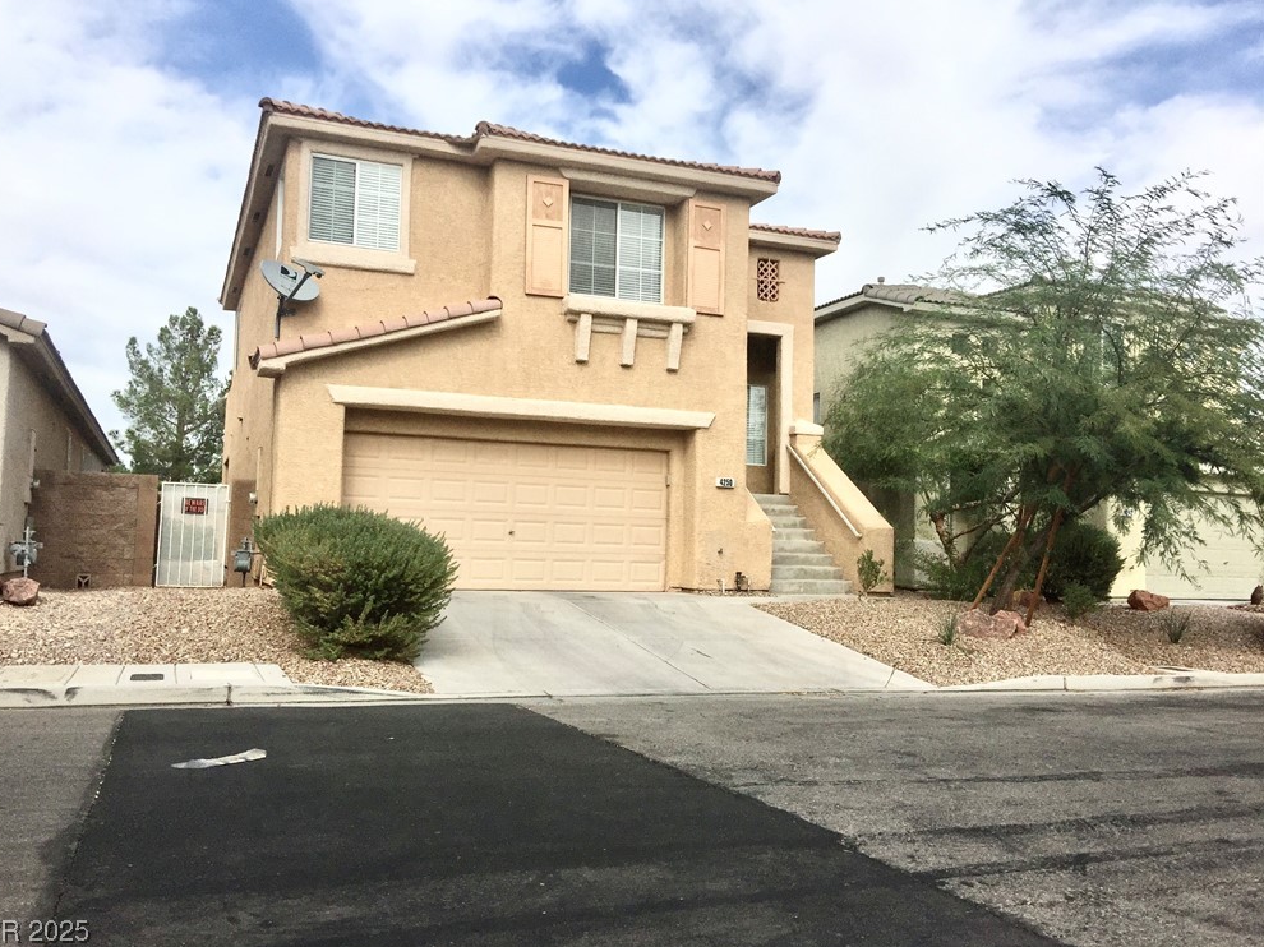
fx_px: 1095
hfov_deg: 60.0
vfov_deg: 46.8
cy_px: 470
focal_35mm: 30
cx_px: 614
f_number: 2.2
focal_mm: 4.15
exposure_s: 1/3597
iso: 32
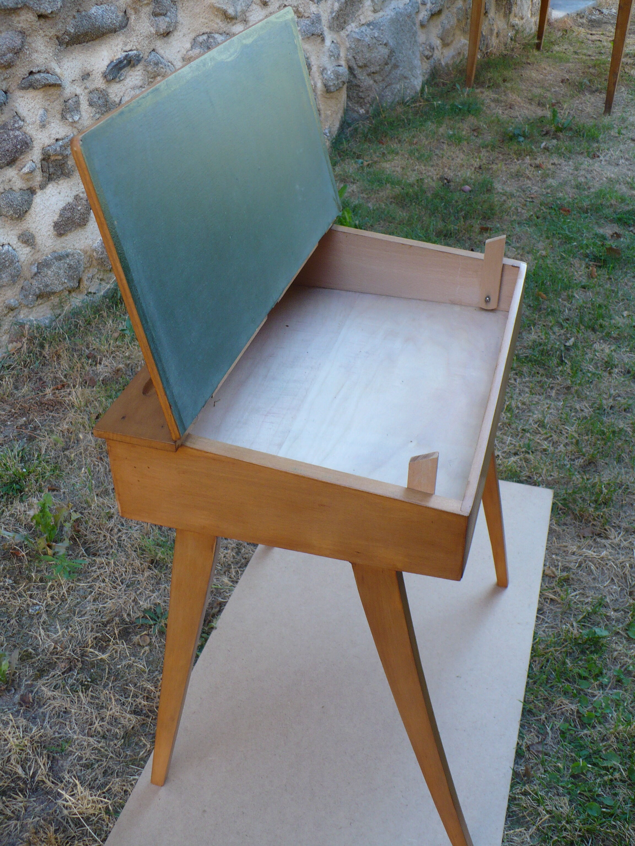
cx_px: 318
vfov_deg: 50.1
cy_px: 423
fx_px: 905
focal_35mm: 37
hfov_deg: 38.7
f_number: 2.8
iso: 100
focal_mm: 6.1
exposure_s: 1/50
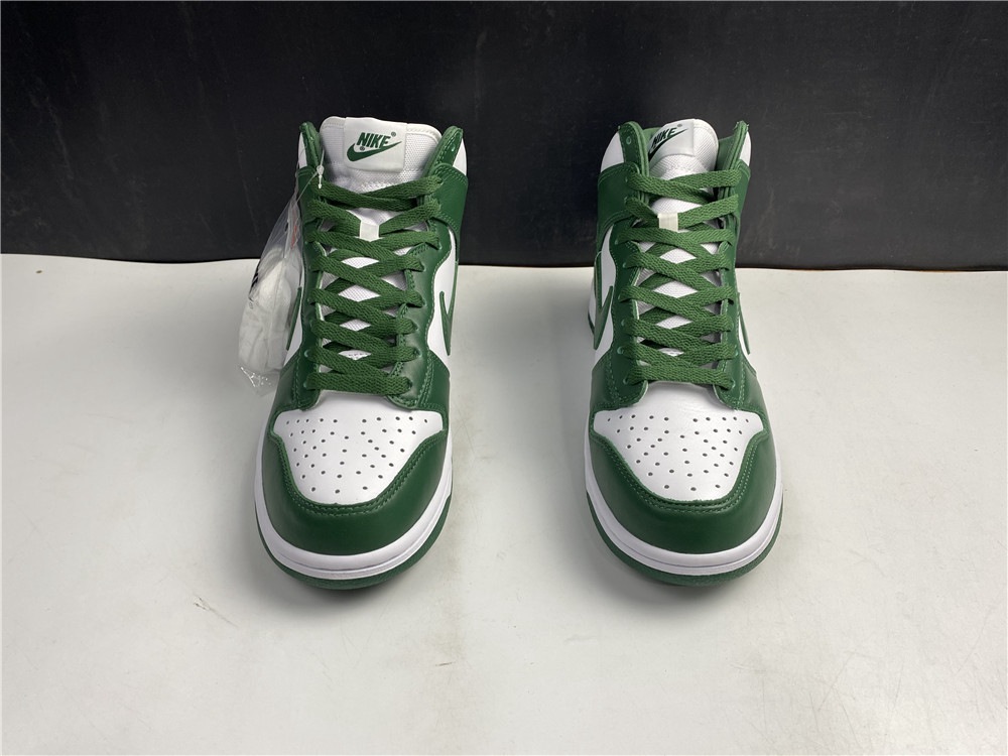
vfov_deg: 53.1
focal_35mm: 26
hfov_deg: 67.3
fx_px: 757
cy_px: 378
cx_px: 504
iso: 40
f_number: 1.8
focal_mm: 4.25
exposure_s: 1/100
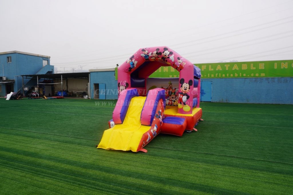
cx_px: 146
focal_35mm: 24
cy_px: 98
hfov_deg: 73.7
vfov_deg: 53.1
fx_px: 195
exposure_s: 1/125
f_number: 9
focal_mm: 16
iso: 100
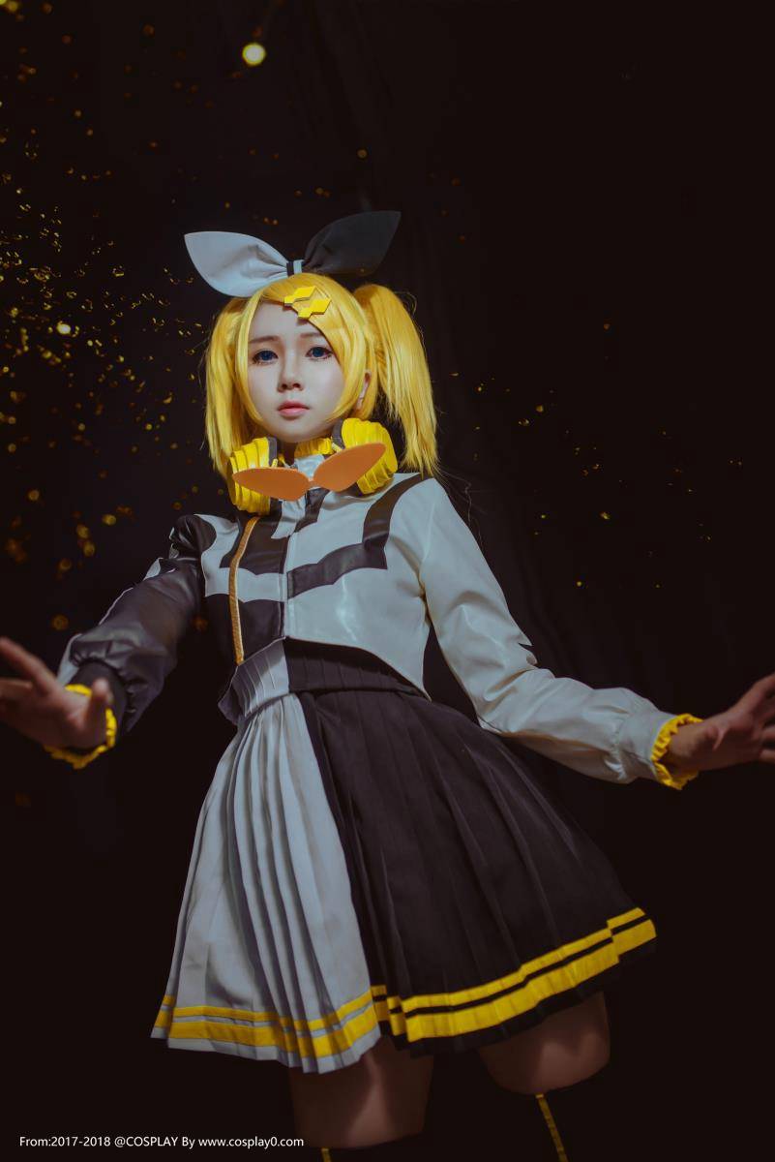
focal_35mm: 50
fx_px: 1613
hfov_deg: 27.0
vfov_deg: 39.6
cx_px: 388
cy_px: 581
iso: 500
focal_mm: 50
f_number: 2
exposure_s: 1/125
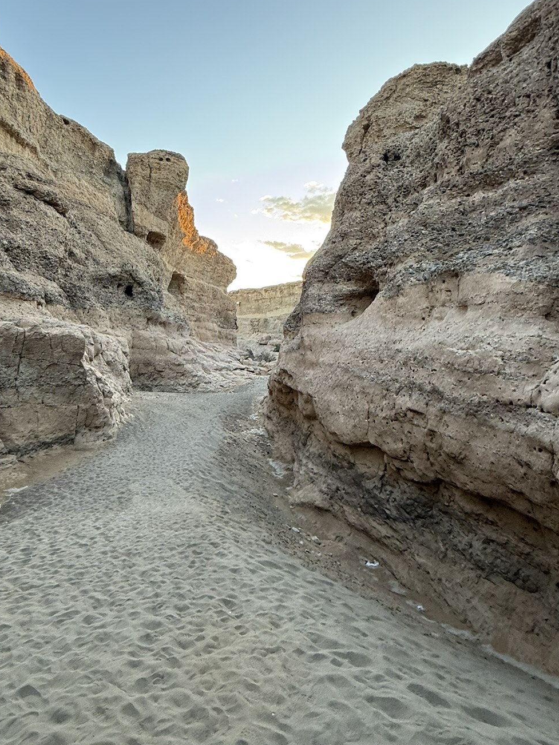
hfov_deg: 60.3
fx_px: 474
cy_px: 358
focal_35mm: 22
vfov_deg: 76.4
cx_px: 213
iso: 64
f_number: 2.2
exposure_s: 1/99
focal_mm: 2.22
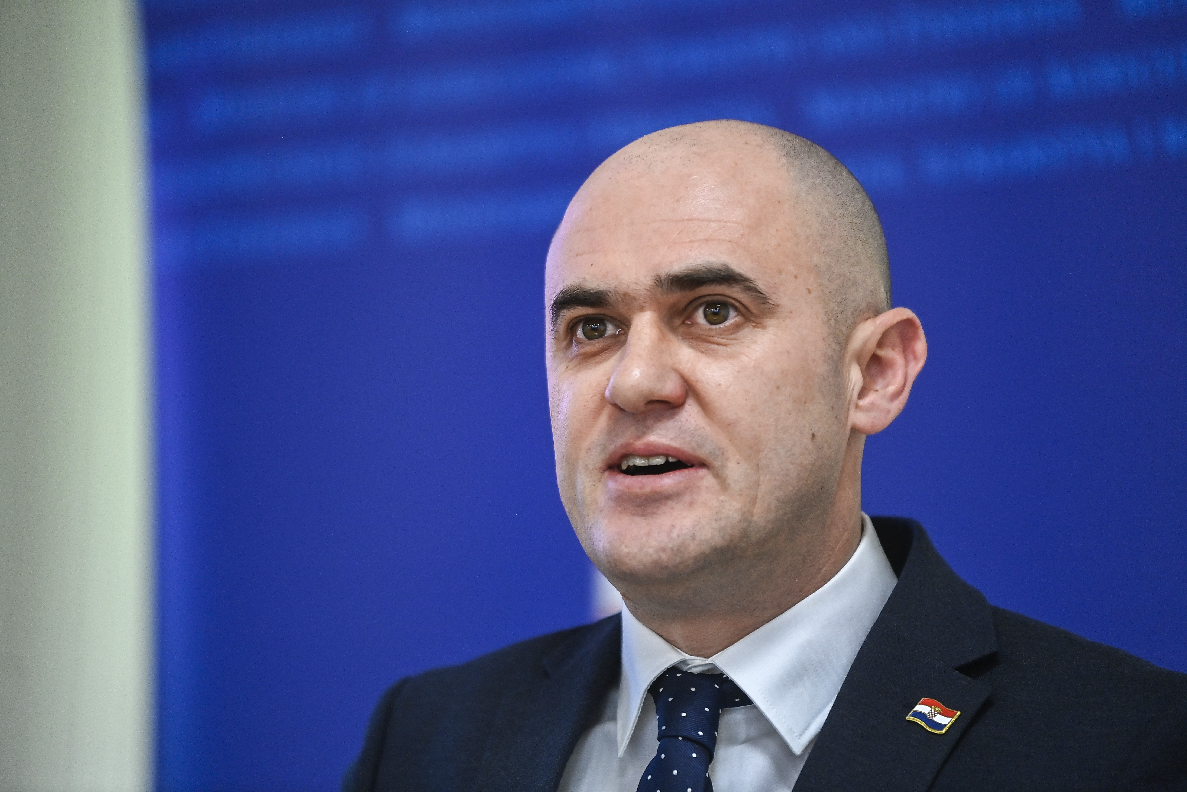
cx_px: 594
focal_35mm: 200
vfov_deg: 6.9
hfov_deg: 10.3
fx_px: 6594
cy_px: 396
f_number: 2.8
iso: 1250
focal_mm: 200
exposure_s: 1/200
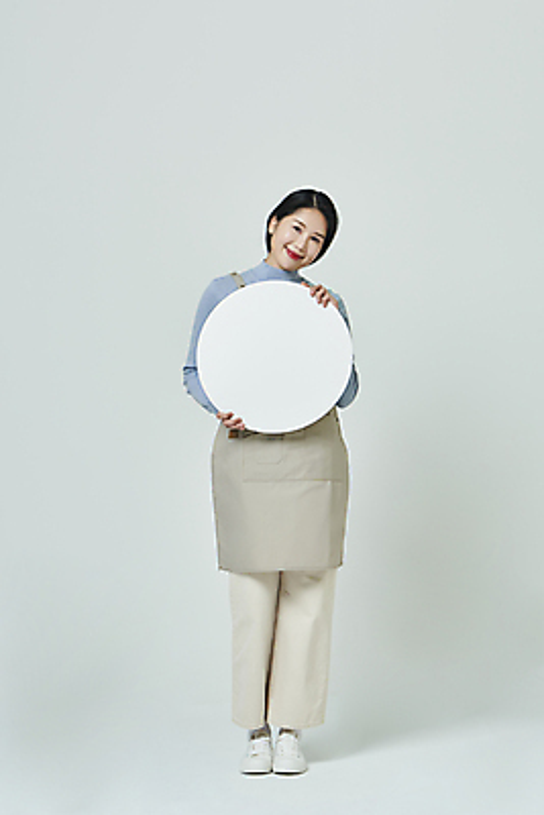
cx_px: 272
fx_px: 1585
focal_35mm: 70
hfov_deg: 19.5
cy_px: 408
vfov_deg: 28.8
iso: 100
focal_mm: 70
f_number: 11
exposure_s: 1/125
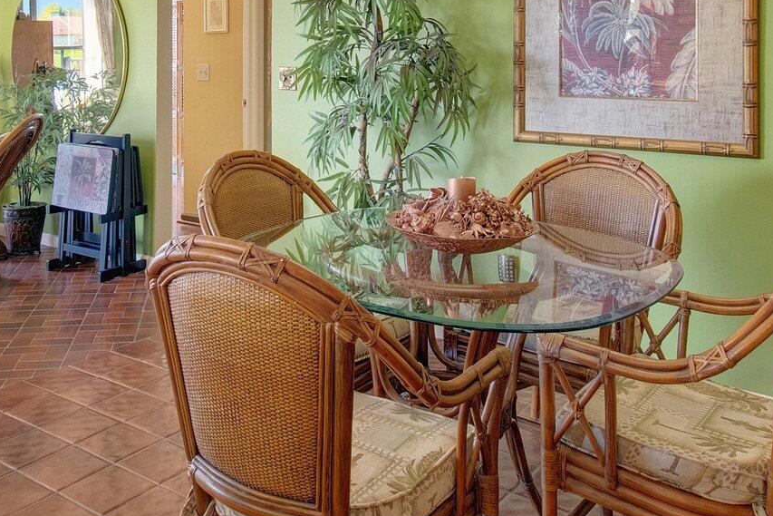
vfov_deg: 35.1
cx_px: 322
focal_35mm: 36
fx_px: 773
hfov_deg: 52.9
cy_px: 71
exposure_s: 1/6
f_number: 8
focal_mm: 10
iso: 1000
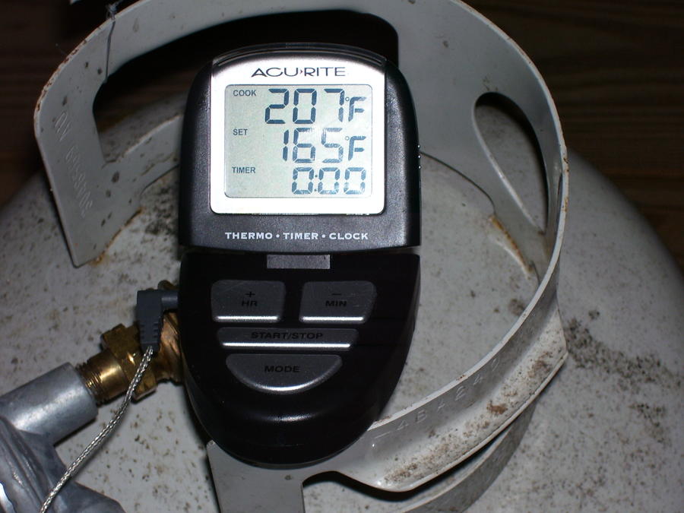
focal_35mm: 102
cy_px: 256
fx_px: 2015
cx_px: 342
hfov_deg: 19.3
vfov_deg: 14.5
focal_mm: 16.8
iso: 80
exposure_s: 1/90
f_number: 4.6
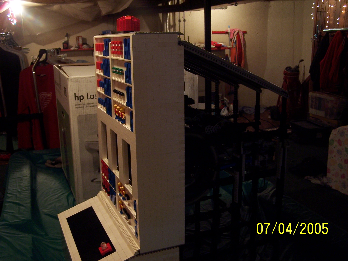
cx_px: 174
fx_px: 382
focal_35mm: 38
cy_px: 130
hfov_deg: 49.0
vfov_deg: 37.7
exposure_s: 1/8
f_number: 2.8
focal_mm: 6.3
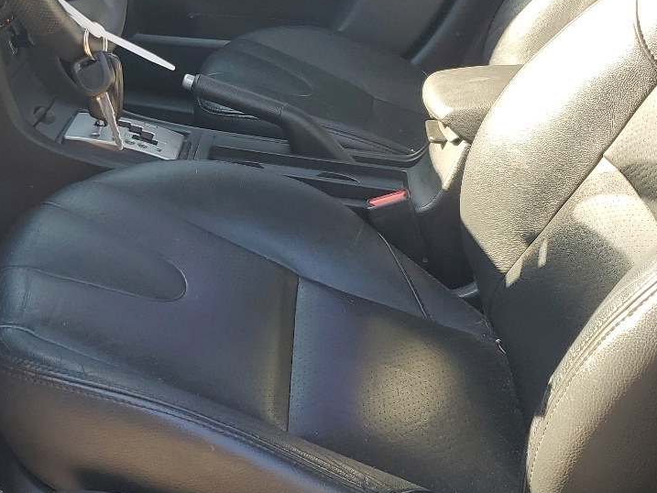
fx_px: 1101
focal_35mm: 58
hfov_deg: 32.8
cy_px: 129
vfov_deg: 25.0
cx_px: 187
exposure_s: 1/204
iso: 50
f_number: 1.5
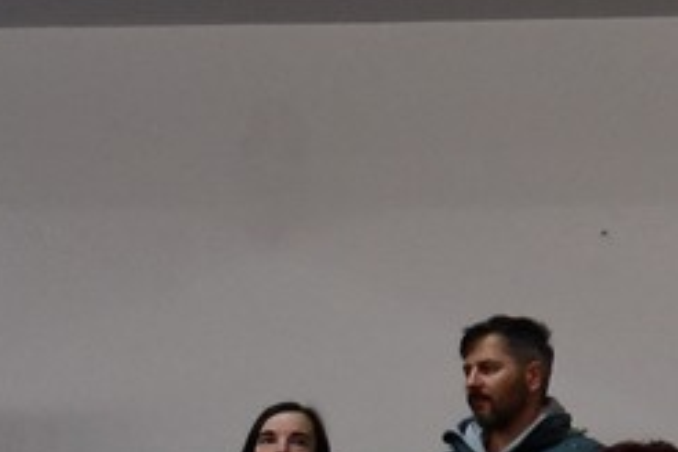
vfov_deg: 5.3
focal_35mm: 260
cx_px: 2097
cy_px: 285
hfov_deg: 7.0
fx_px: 4896
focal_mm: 27
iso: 800
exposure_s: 1/125
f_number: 4
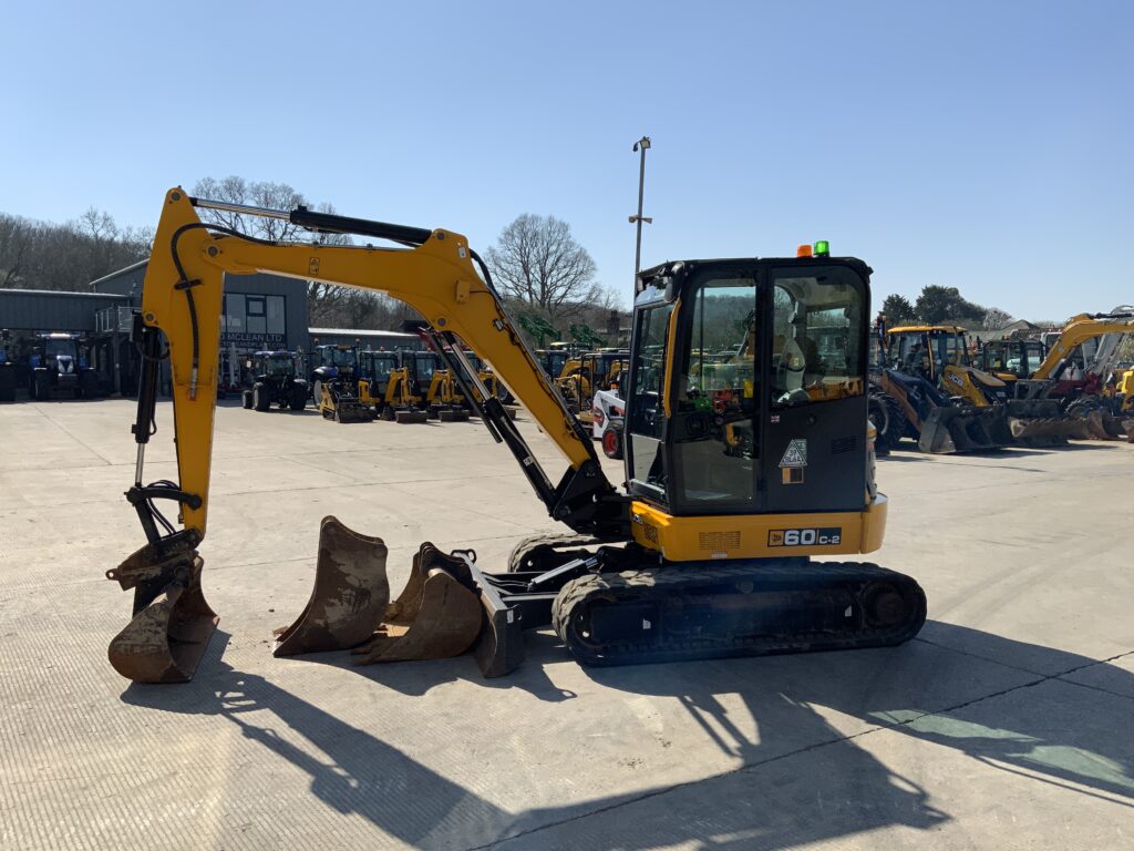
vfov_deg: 48.2
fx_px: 950
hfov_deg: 61.7
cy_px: 426
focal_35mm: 29
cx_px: 567
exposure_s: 1/3125
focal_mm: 3
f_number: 1.8
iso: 20
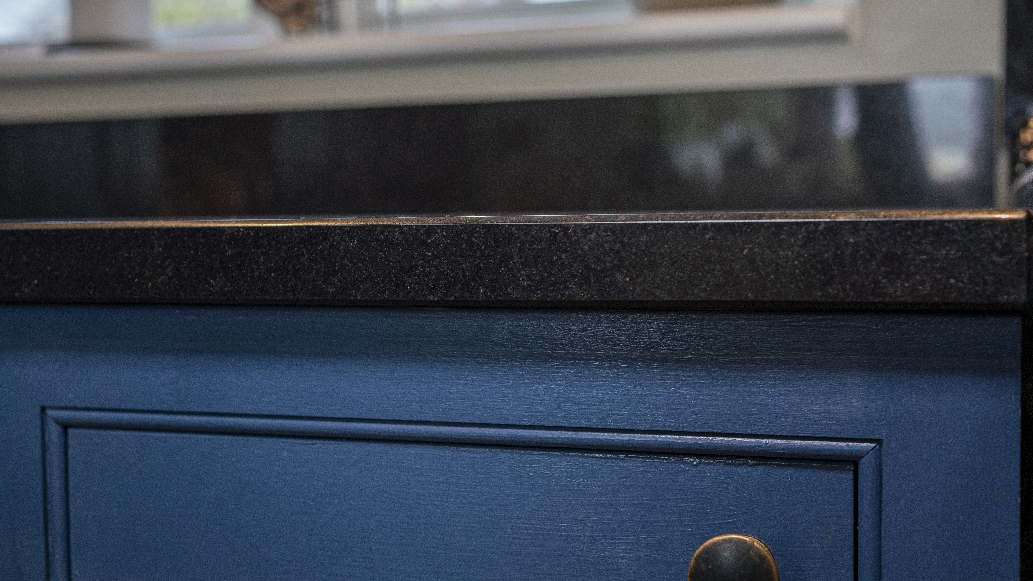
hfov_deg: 45.4
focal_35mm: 45
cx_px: 568
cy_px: 285
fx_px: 1233
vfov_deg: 26.5
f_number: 4.5
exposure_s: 1/100
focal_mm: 35
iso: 800
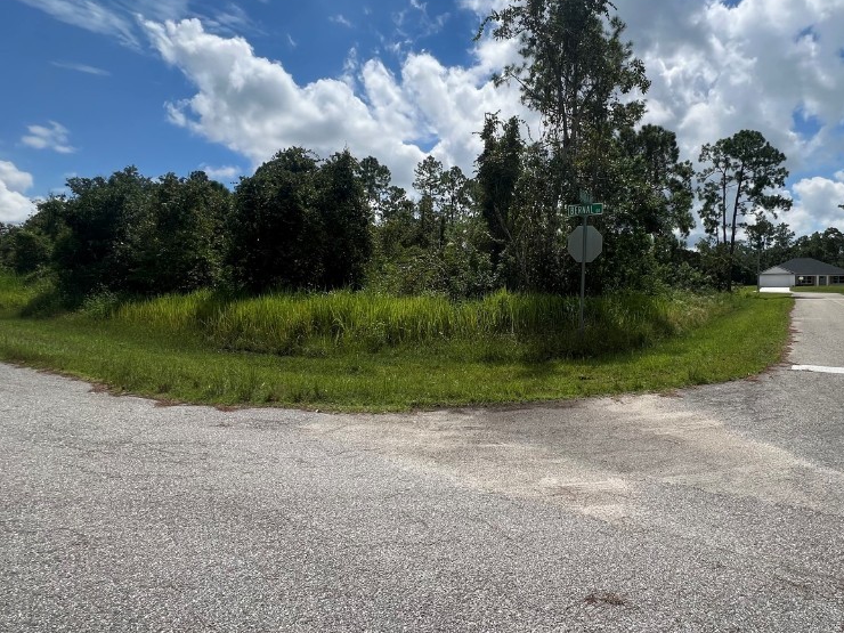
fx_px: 439
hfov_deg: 86.5
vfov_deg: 71.5
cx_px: 511
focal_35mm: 18
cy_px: 293
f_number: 1.8
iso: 32
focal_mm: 1.57
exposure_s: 1/1727
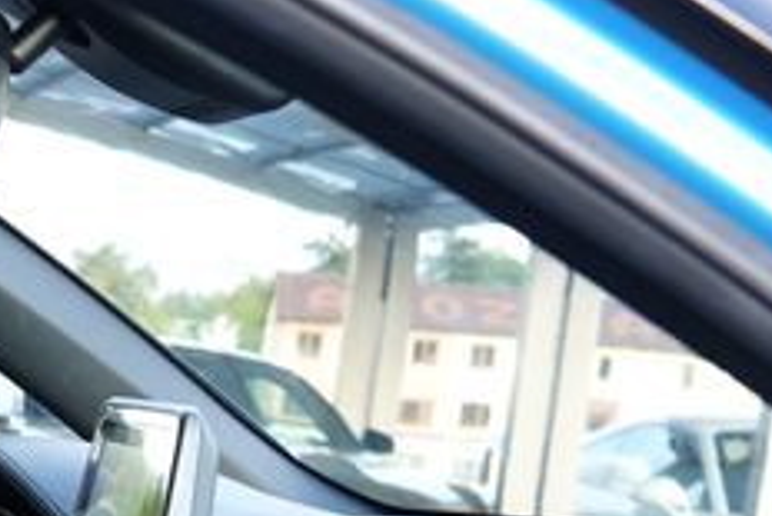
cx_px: -363
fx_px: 2274
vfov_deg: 12.0
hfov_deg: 17.5
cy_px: 917
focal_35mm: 106
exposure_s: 1/60
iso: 125
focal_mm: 24
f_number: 4
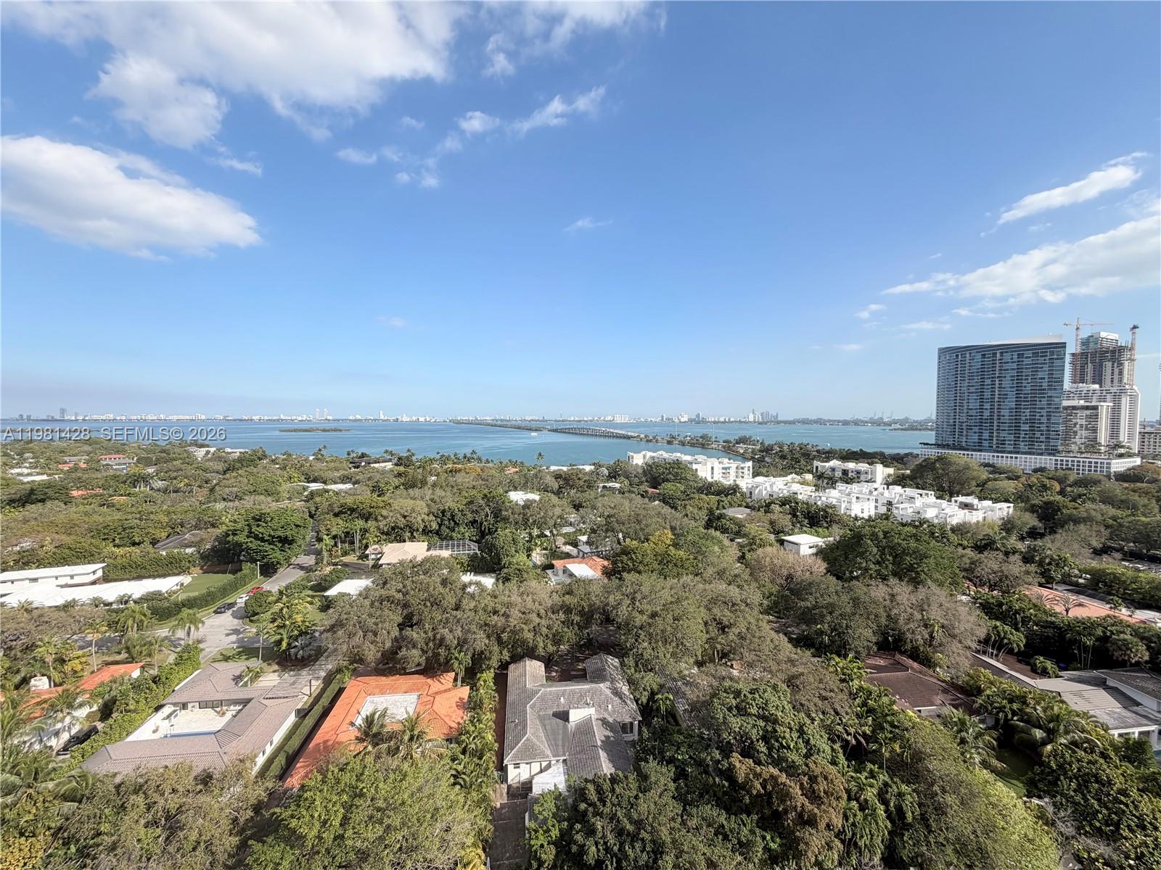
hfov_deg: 102.1
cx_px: 580
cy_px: 435
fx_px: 470
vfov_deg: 85.7
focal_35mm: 14
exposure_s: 1/853
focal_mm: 2.22
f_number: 2.2
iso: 20
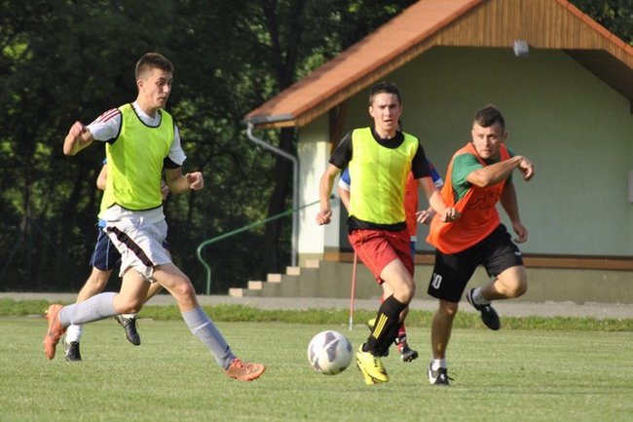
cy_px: 211
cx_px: 316
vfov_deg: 4.6
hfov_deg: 6.9
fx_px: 5273
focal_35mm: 300
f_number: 5.6
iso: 320
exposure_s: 1/500
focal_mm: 200
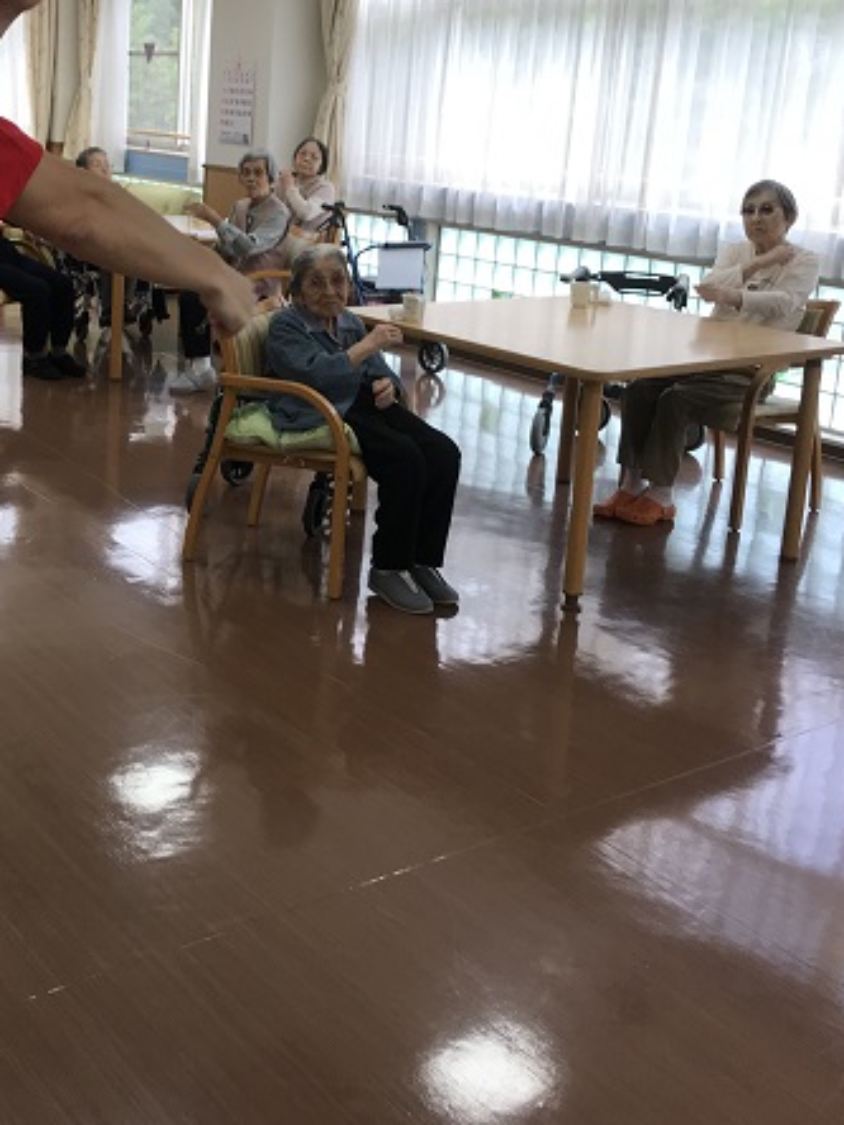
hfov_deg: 33.8
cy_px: 416
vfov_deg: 44.4
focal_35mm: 42
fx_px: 1365
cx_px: 228
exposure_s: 1/120
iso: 25
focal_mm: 3.99
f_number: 1.8
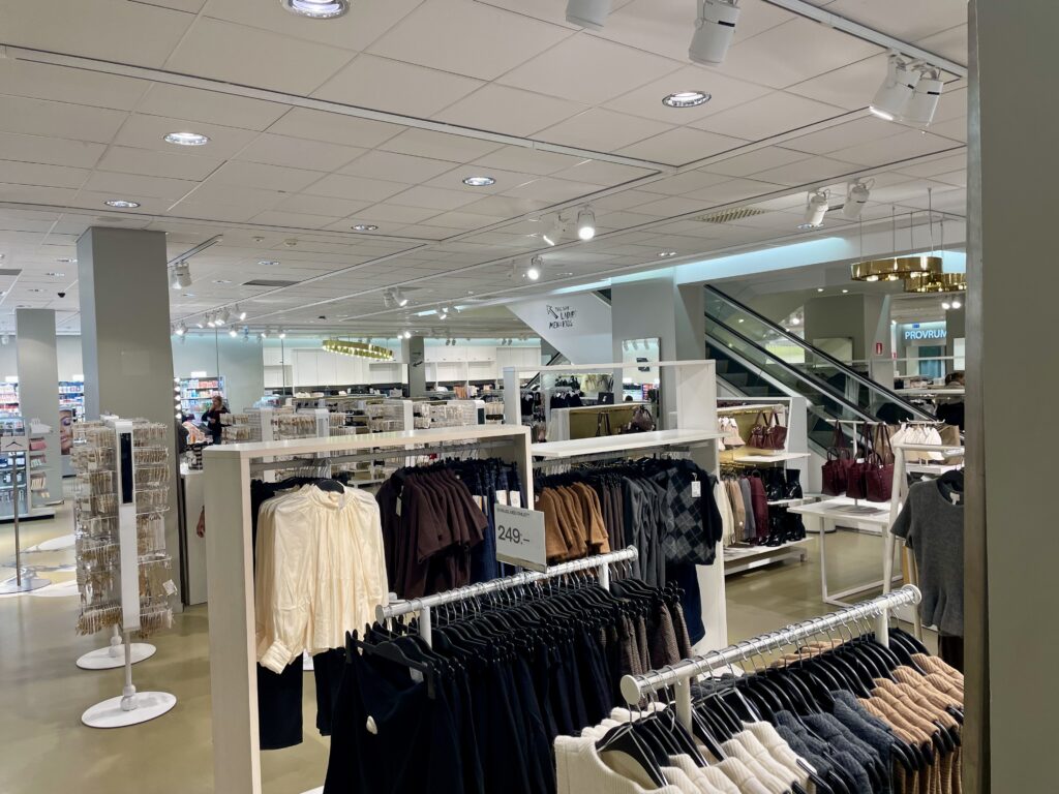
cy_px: 397
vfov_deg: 53.1
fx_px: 795
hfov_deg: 67.3
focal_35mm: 26
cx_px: 530
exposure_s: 1/114
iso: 64
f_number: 1.6
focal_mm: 4.2
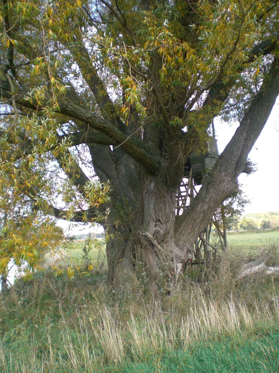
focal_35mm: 38
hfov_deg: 37.7
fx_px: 408
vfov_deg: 49.0
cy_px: 186
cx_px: 140
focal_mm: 6.3
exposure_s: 1/160
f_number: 3.1
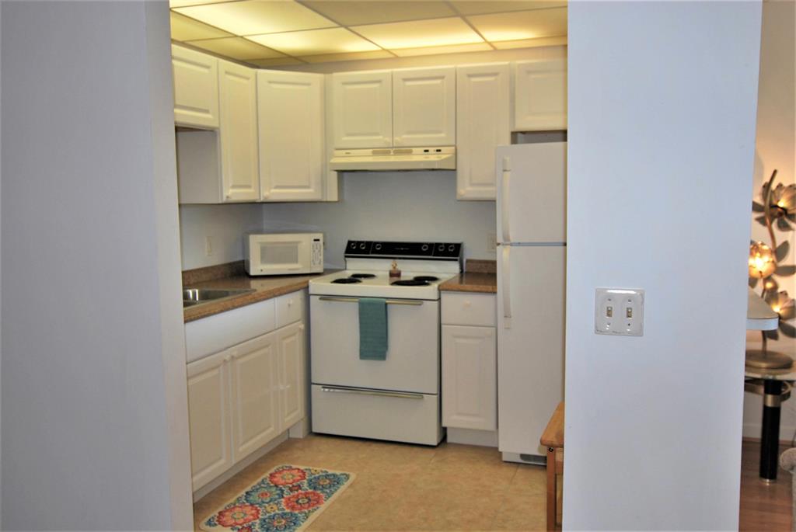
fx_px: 730
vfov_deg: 40.1
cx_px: 398
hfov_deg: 57.2
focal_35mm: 33
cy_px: 266
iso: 200
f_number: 4
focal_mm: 22
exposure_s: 1/60
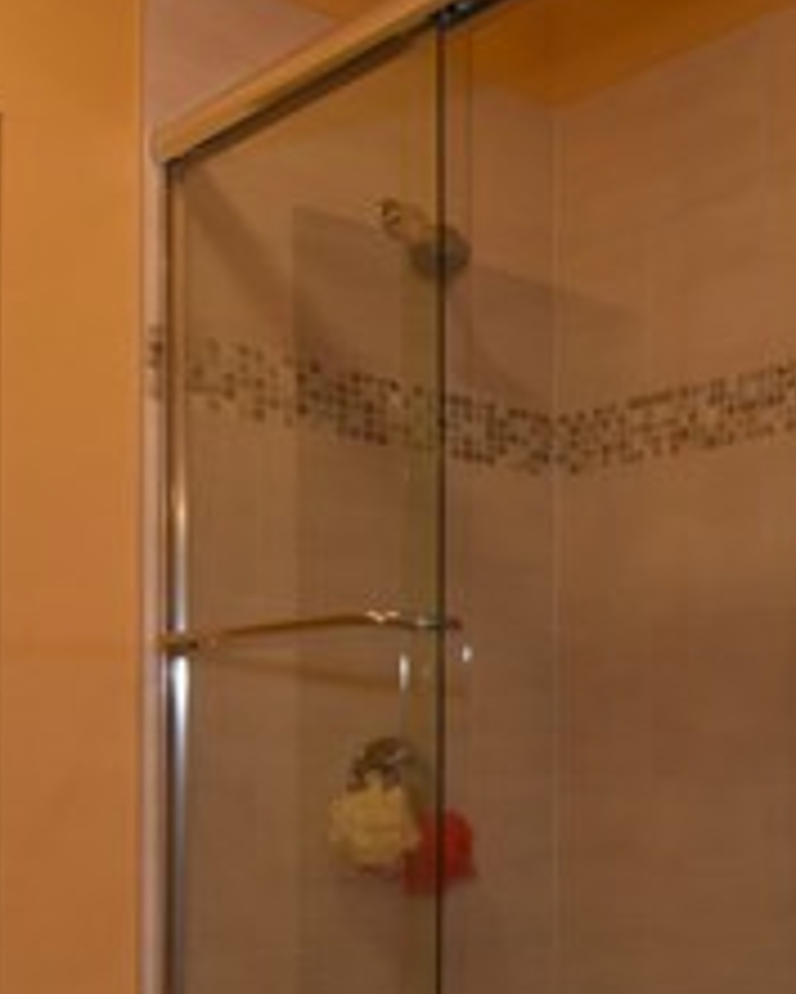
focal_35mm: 49
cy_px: 758
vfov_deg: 37.0
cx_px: 904
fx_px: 1442
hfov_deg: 27.8
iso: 400
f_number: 16
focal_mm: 12
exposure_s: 1/4
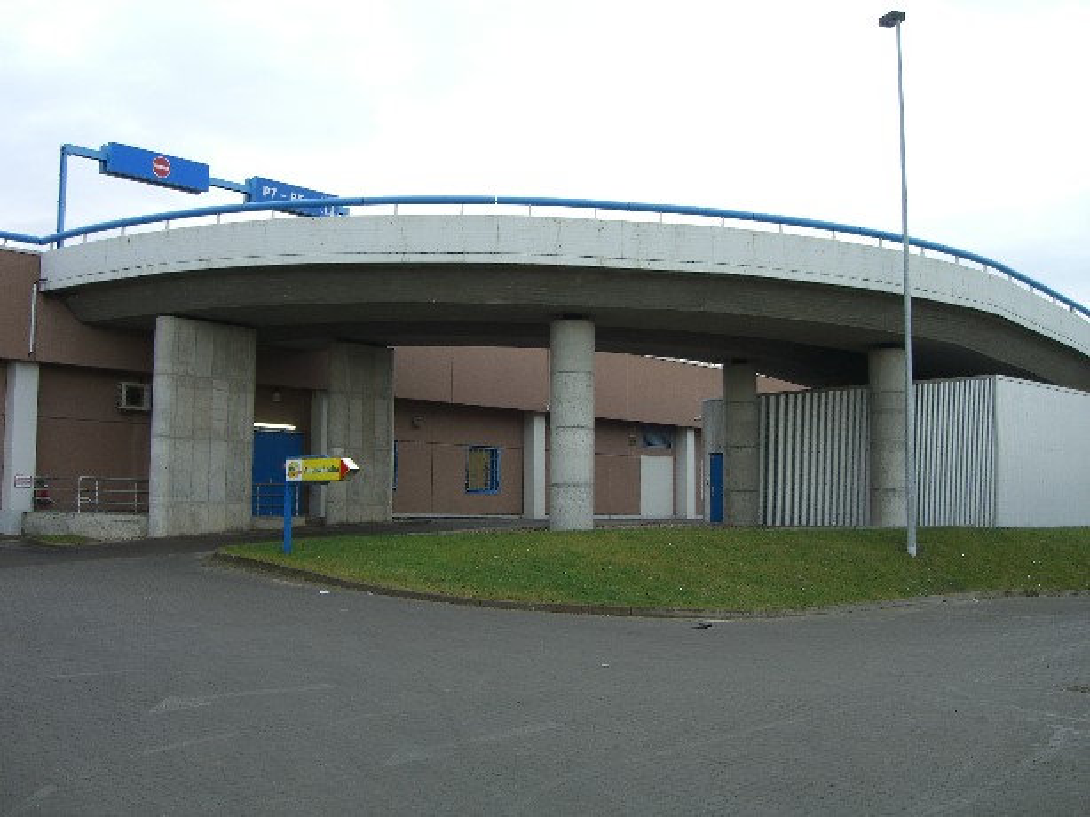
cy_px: 408
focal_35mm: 38
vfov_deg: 37.7
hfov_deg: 49.0
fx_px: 1196
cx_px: 545
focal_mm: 7.9
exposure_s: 1/100
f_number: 2.8
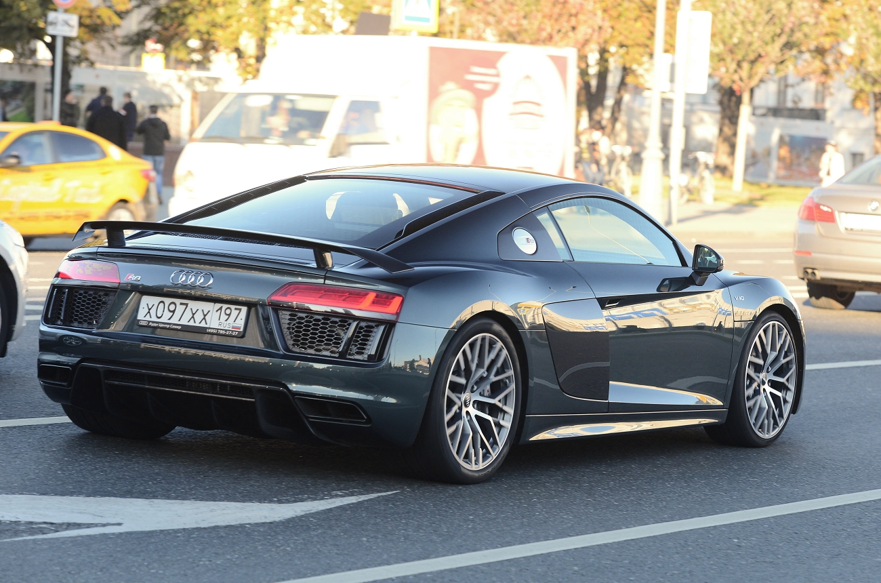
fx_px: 2832
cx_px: 440
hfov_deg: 17.7
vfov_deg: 11.8
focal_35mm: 116
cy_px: 292
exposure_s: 1/200
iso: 500
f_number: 4
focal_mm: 116
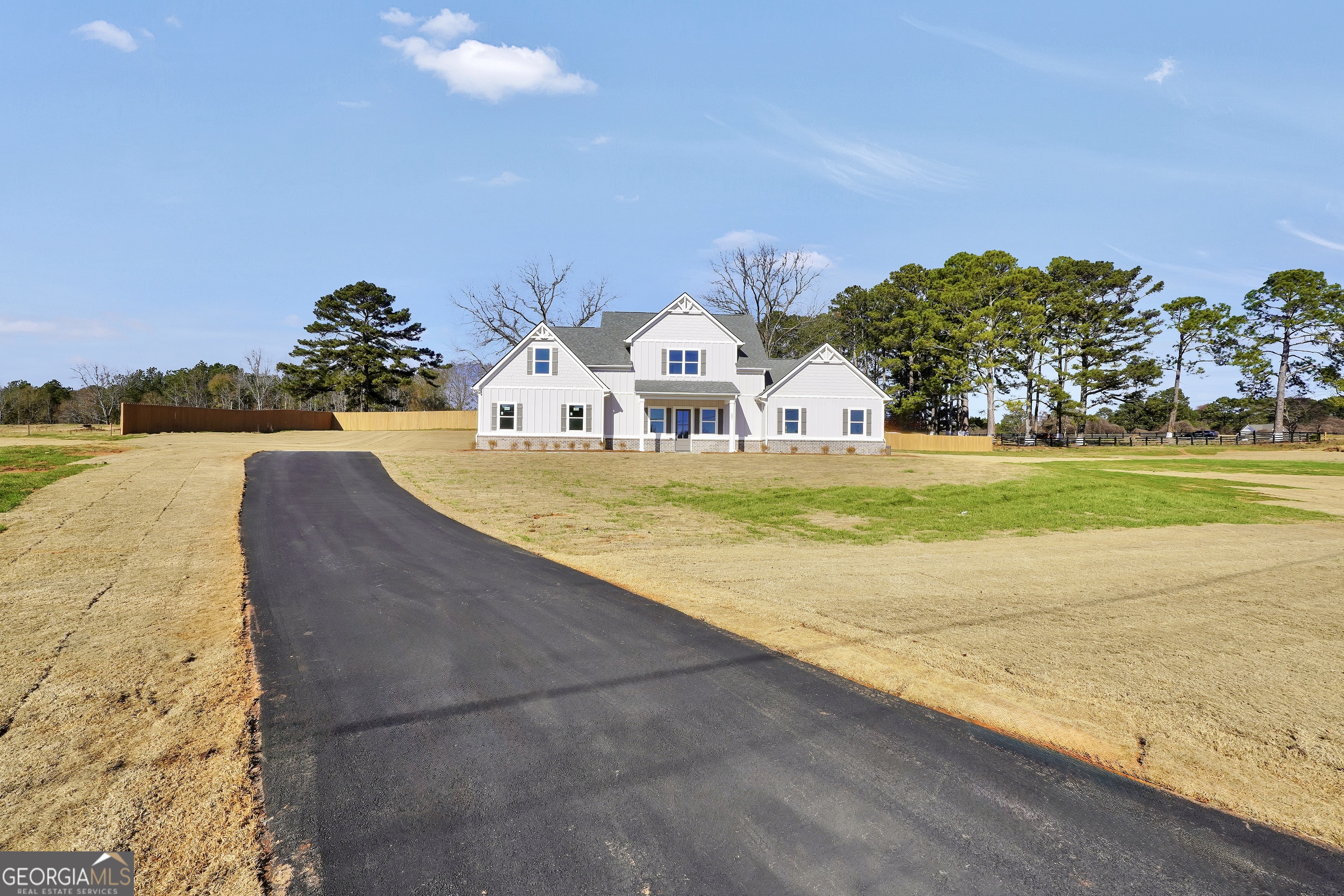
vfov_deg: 77.3
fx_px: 560
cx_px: 672
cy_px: 448
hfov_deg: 100.4
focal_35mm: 15
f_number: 10
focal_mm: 10
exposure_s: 1/250
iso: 100
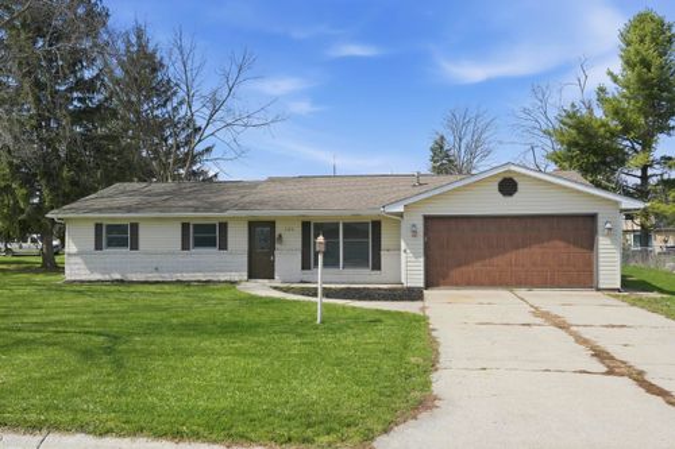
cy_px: 224
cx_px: 338
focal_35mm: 29
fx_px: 548
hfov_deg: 63.2
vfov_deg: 44.6
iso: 400
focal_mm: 19.5
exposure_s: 1/800
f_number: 10
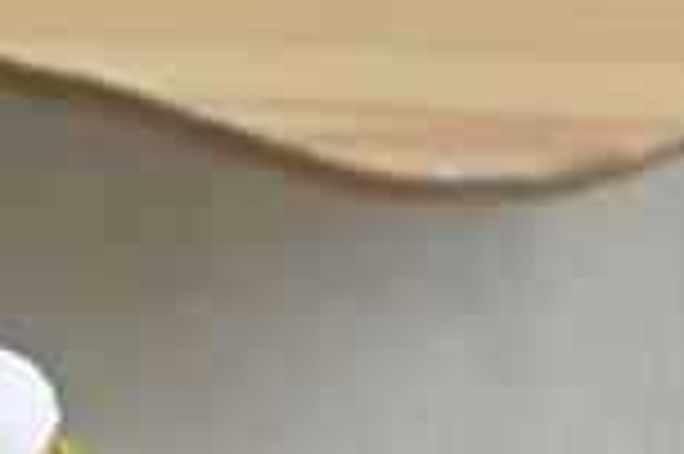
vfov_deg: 3.7
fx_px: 7098
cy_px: 530
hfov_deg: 5.4
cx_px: -904
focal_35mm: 374
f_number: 5
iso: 100
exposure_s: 1/50
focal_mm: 31.5
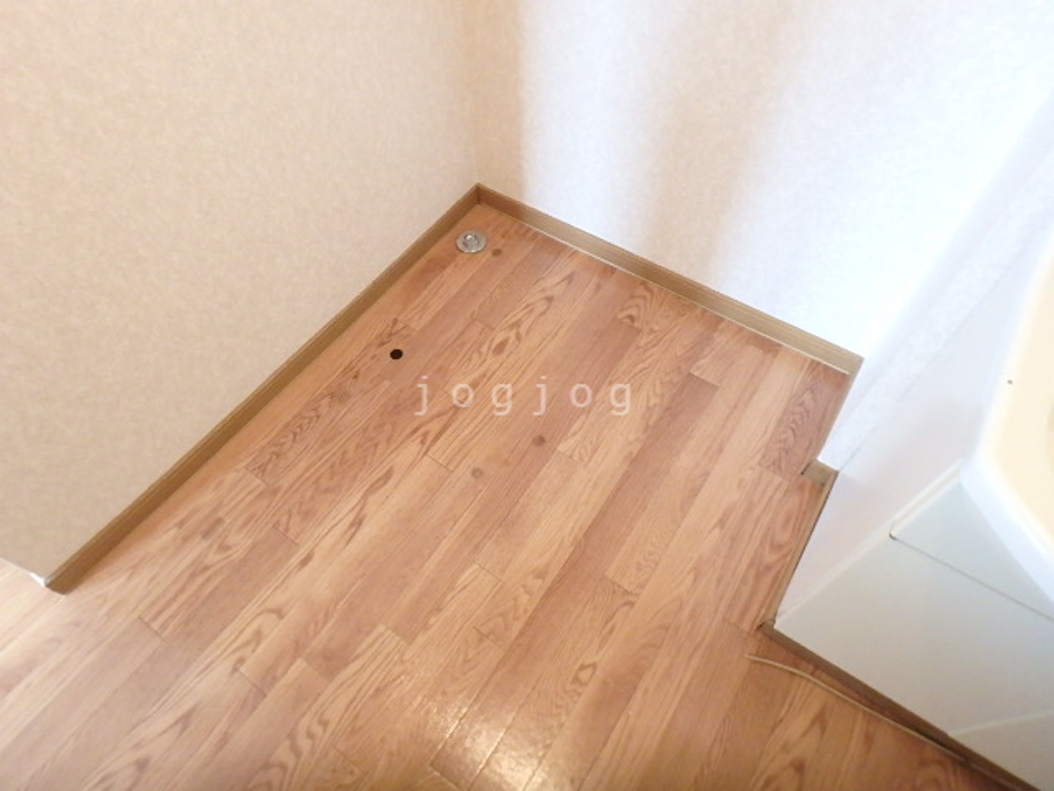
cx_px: 527
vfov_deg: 63.4
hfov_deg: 79.0
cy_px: 396
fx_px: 639
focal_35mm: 21
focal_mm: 3.7
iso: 800
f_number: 3.5
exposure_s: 1/15
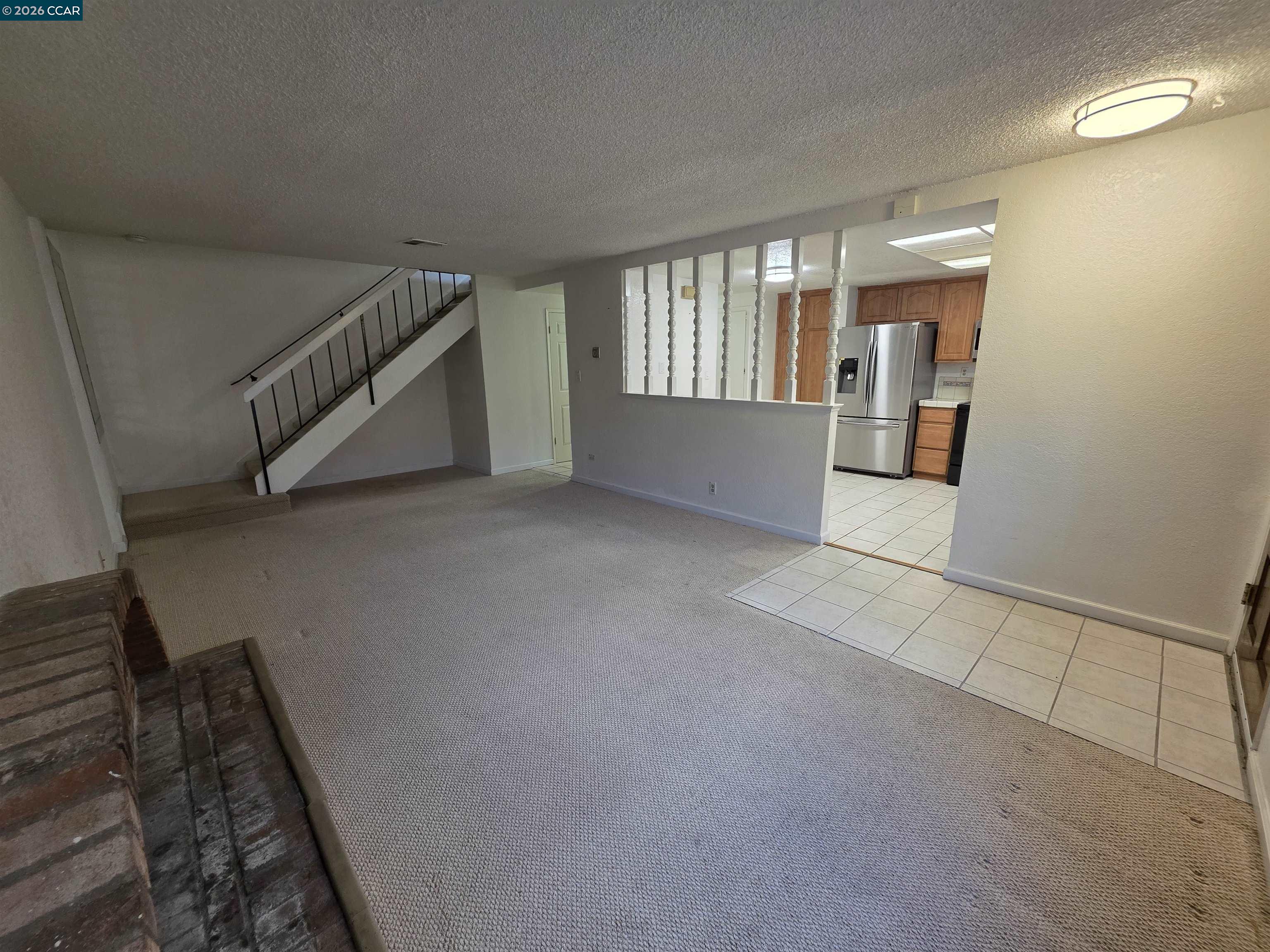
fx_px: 477
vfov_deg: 89.9
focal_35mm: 13
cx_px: 635
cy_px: 476
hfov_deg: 106.2
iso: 160
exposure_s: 1/60
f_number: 1.9
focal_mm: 2.2
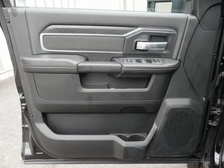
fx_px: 207
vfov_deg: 44.2
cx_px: 112
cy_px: 84
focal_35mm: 32
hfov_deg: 56.8
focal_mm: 16
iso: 640
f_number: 5
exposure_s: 1/60
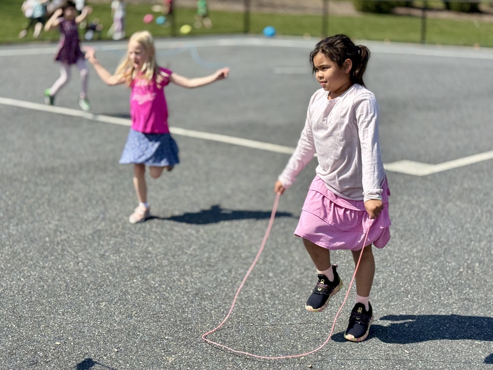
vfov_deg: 30.3
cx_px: 246
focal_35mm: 48
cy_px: 185
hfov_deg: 39.7
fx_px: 684
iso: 64
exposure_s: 1/4975
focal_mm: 6.76
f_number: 1.78
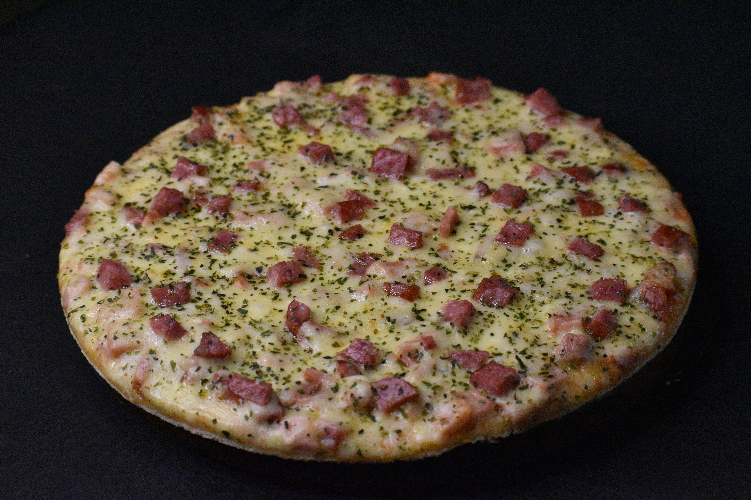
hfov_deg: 19.5
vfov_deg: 13.0
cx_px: 376
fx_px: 2190
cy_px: 250
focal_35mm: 105
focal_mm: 70
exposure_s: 1/1250
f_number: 7.1
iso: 6400
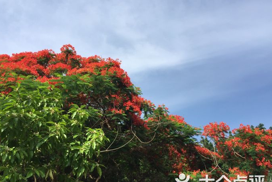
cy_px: 98
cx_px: 135
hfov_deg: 60.3
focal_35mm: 31
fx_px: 234
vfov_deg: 42.3
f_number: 2.2
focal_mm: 4.15
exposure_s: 1/1464
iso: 32
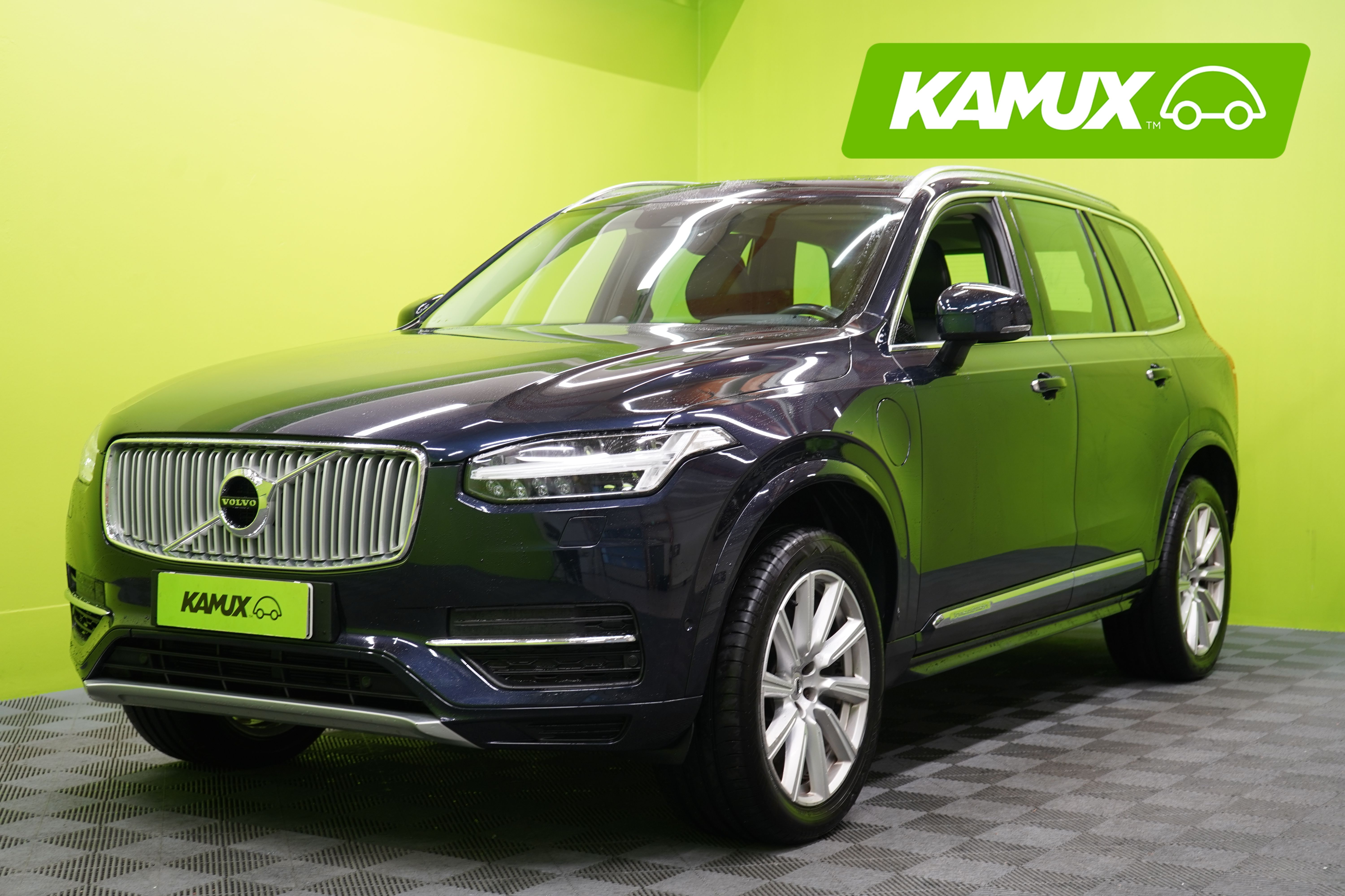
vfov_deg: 26.0
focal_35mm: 52
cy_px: 448
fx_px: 1943
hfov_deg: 38.2
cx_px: 672
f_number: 5
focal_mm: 52
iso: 400
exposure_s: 1/20
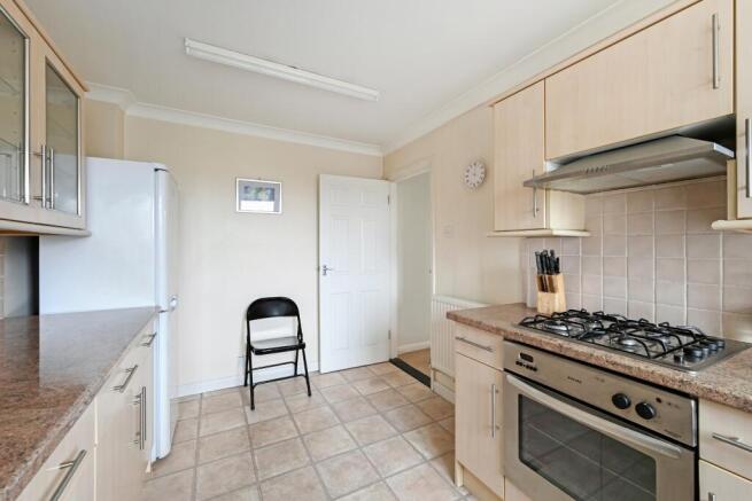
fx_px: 313
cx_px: 376
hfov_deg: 100.4
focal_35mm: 15
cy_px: 250
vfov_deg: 77.4
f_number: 9
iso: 320
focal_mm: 15
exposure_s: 1.6
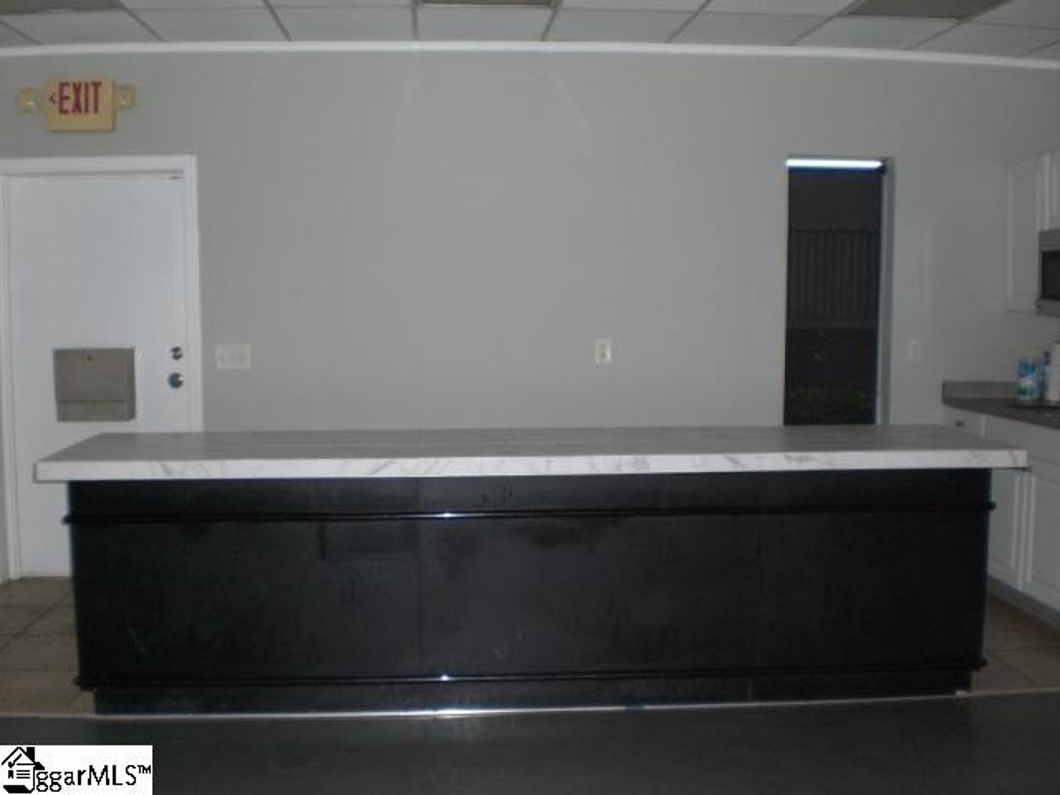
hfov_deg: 49.0
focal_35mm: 38
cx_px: 530
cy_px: 398
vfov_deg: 37.7
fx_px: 1164
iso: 200
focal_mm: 6.3
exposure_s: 1/60
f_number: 3.1
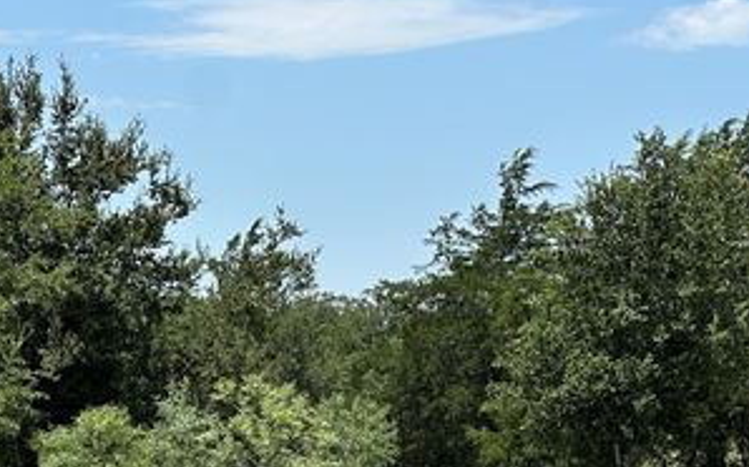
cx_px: 329
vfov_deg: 9.5
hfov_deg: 15.3
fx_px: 2795
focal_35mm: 137
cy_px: 418
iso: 32
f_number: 2.8
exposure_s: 1/585
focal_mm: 9
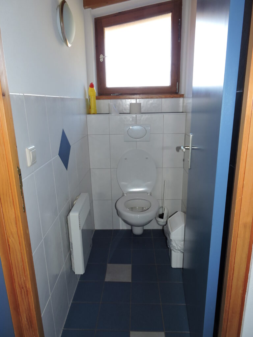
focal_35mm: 24
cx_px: 126
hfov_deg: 56.8
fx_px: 234
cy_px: 168
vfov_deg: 71.6
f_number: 3.3
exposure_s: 1/30
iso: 200
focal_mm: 4.3
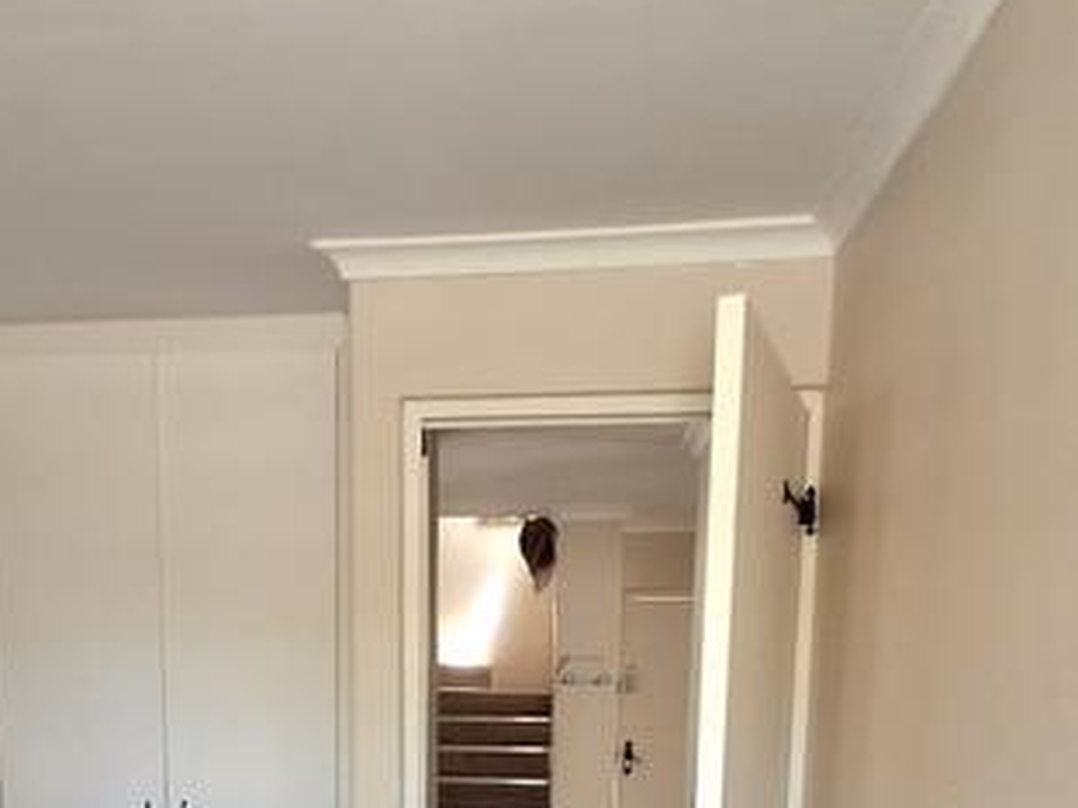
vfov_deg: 29.7
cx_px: 377
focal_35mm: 41
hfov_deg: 45.2
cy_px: 988
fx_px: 1277
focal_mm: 1.64
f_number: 2.2
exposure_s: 1/40
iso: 50
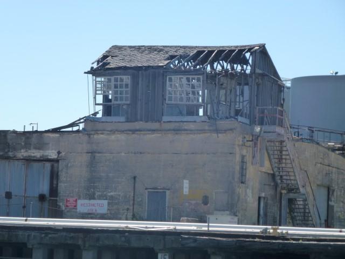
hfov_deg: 12.7
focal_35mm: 155
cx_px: 172
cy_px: 130
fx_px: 1545
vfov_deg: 9.6
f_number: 5.3
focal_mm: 27.7
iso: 160
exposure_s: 1/500
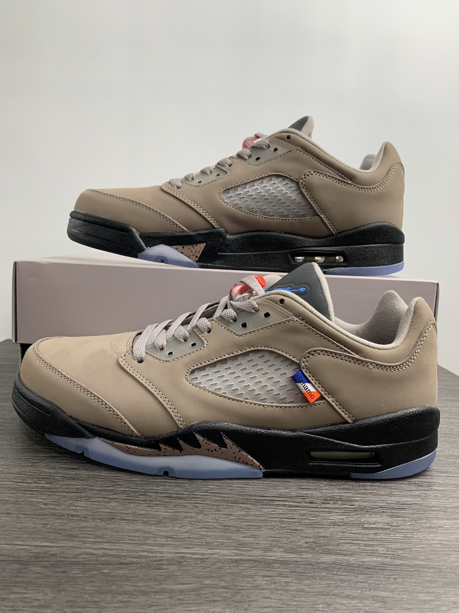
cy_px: 306
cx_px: 230
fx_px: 460
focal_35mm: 26
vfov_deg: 67.3
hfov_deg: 53.1
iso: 64
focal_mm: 4.25
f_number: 1.8
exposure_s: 1/121
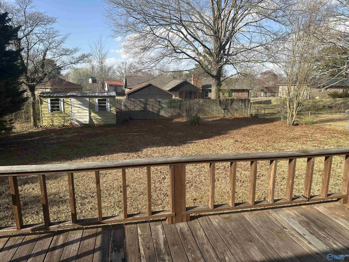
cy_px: 131
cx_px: 174
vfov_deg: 56.8
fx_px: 242
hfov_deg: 71.6
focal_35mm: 24
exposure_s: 1/2028
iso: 80
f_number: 1.78
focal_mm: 6.86
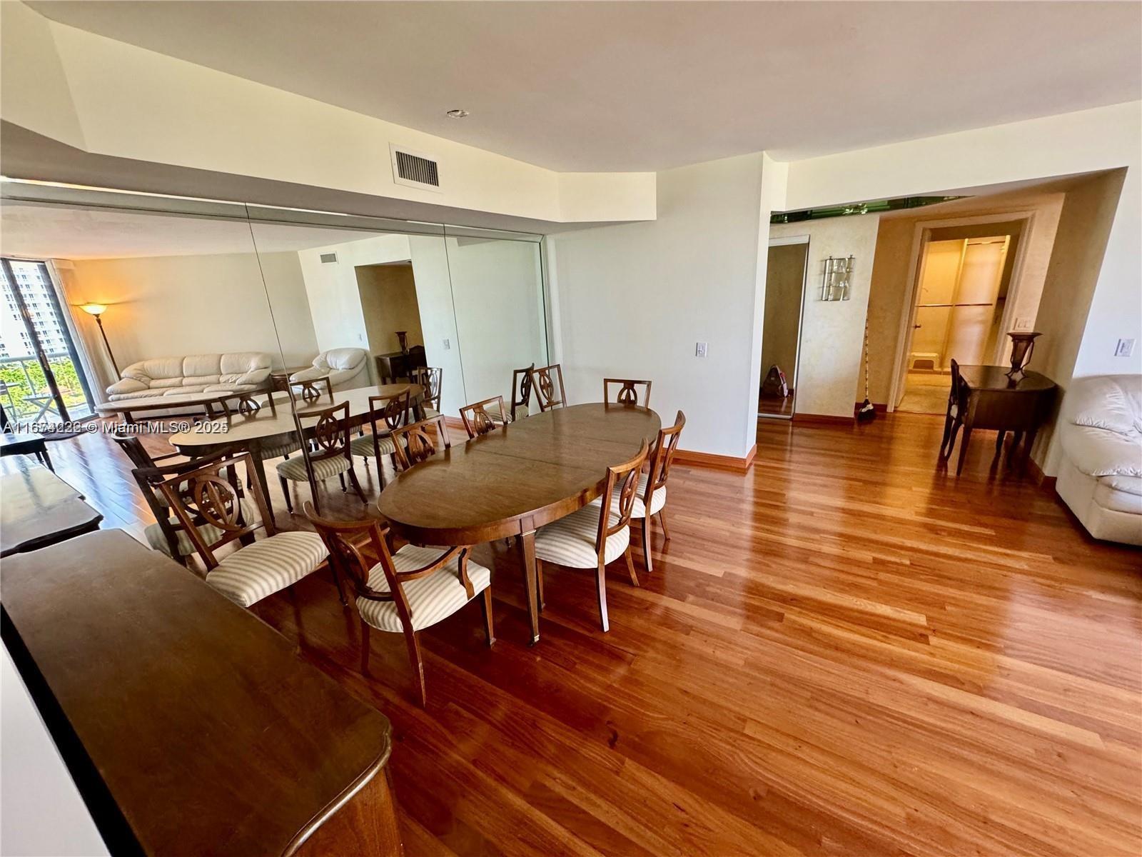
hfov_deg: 102.1
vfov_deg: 85.7
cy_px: 428
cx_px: 571
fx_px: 462
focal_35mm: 14
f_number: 2.2
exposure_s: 1/60
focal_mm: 2.22
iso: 250
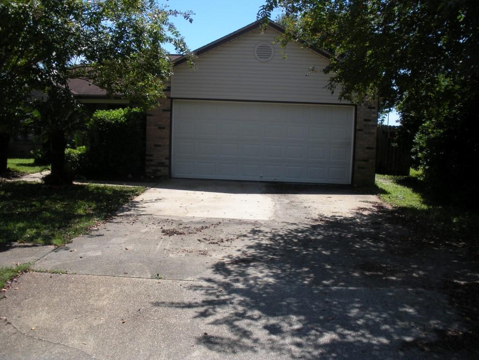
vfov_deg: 39.7
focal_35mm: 36
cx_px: 240
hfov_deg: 51.4
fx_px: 498
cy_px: 180
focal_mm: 6.3
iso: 64
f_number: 3.5
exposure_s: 1/504
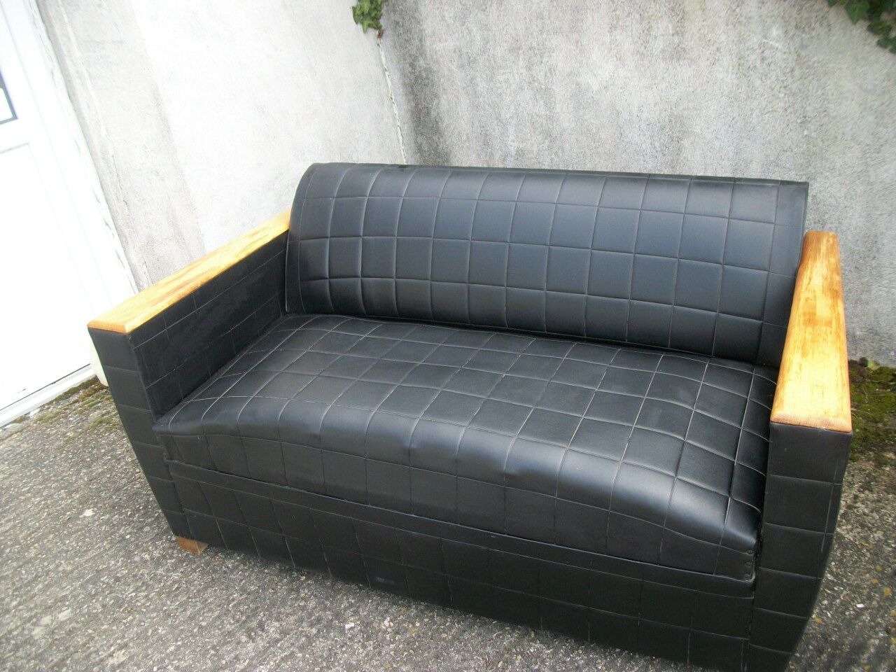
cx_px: 448
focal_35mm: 32
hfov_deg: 56.8
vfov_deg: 44.2
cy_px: 336
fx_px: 828
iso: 80
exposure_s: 1/200
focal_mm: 5.7
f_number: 2.9
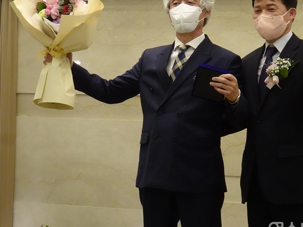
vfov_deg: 12.1
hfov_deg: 16.0
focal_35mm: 123
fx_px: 1077
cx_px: 188
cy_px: 87
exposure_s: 1/60
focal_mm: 13.86
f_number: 5
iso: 800
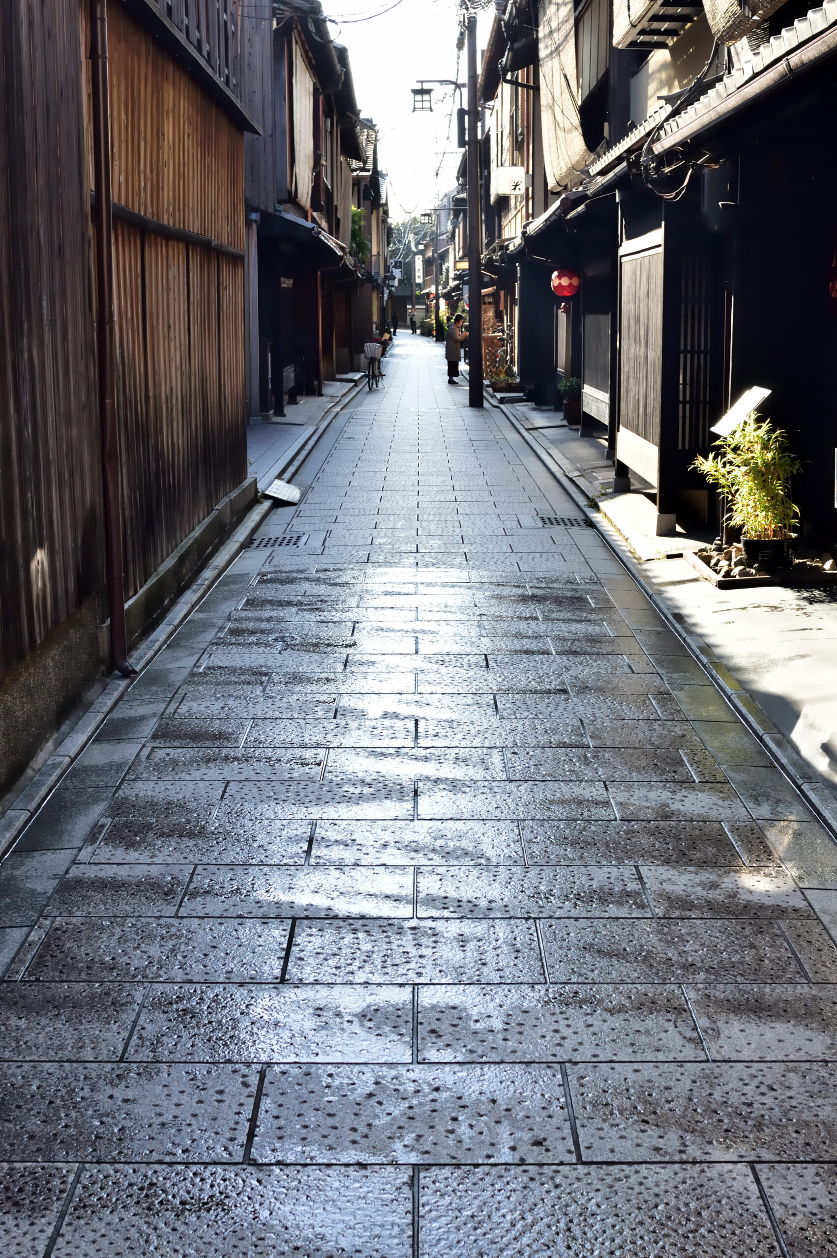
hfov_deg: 29.8
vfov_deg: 43.6
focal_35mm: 45
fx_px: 1572
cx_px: 418
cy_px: 629
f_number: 9
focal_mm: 30
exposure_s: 1/125
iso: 400
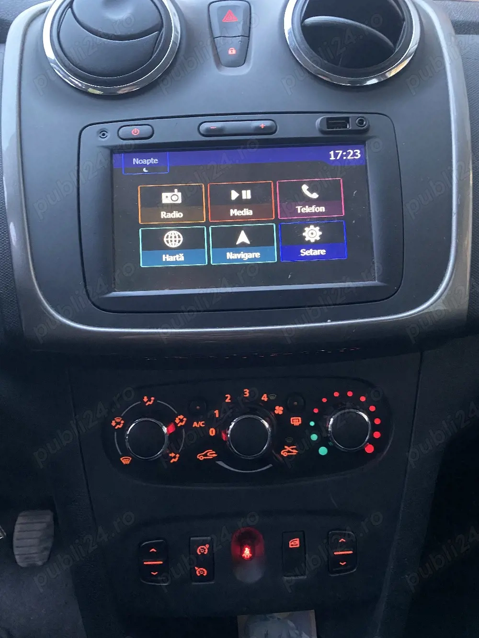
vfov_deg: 67.3
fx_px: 480
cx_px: 240
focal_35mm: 26
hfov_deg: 53.1
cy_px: 319
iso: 800
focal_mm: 4.25
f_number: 1.8
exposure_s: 1/30
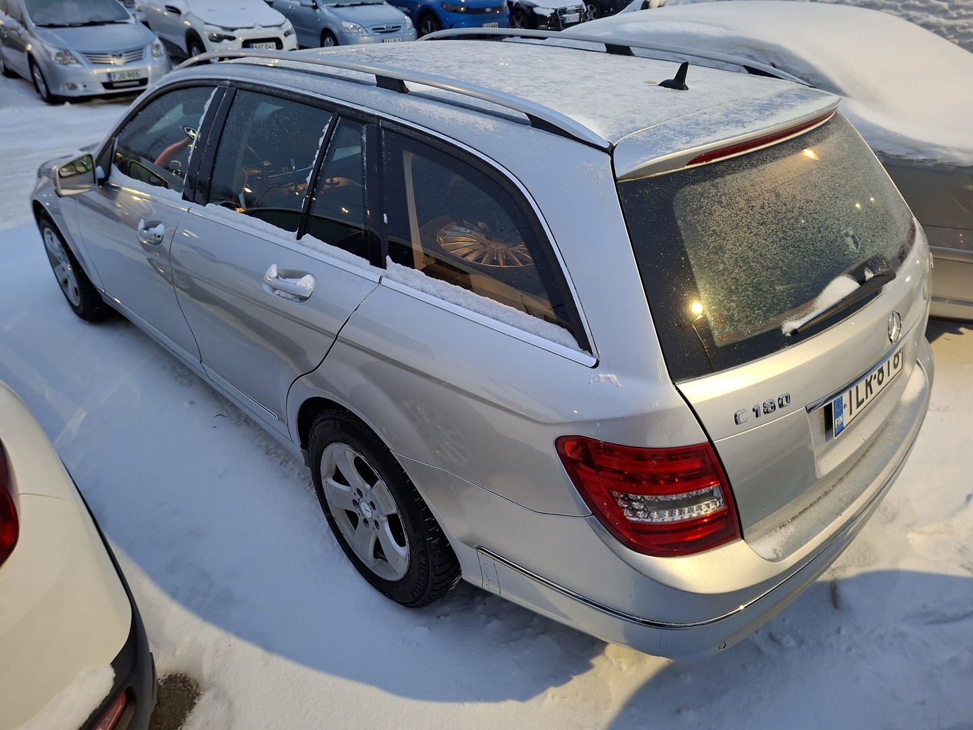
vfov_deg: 58.9
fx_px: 646
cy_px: 365
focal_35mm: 23
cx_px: 486
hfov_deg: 73.9
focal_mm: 5.54
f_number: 1.8
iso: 320
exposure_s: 1/25
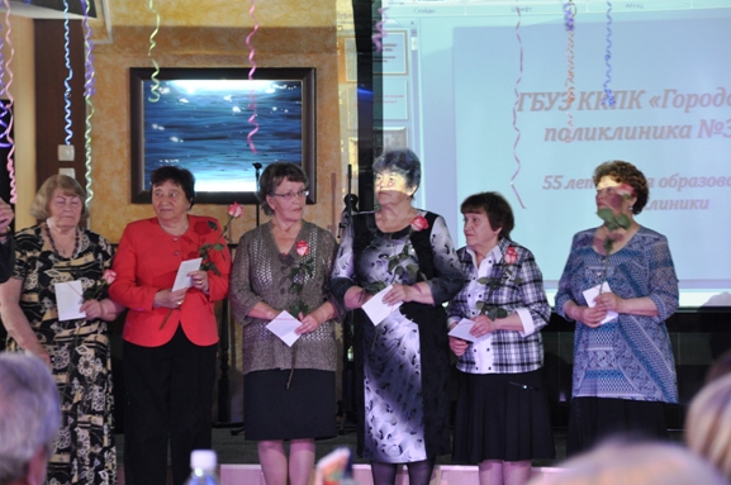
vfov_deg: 7.8
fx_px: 3539
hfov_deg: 11.8
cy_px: 232
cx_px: 374
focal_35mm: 175
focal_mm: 105
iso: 640
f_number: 5.6
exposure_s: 1/10
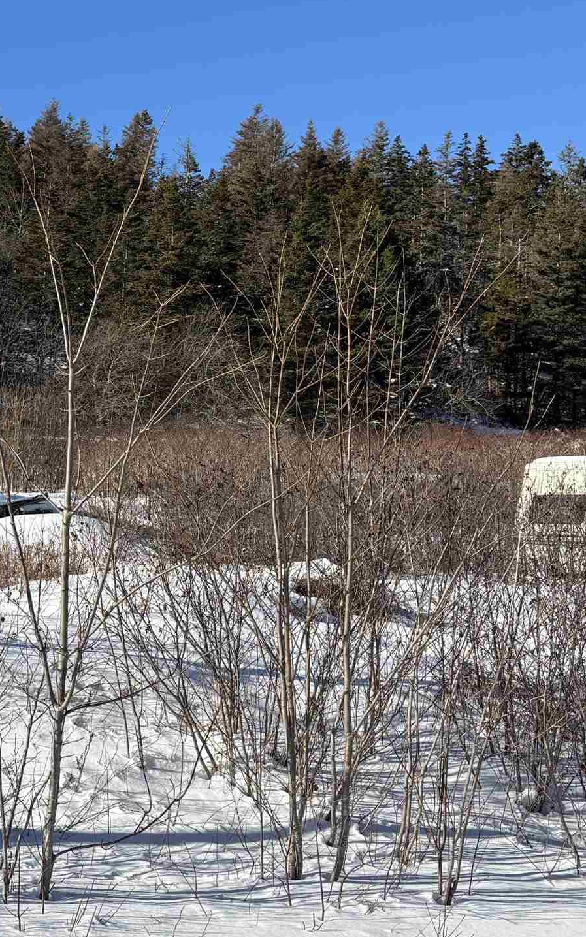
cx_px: -39
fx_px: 1507
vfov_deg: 34.5
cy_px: 471
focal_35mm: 59
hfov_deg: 21.0
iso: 50
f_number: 1.6
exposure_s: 1/4854
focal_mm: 5.96
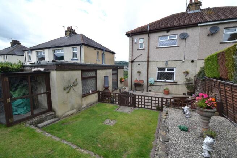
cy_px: 79
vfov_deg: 77.4
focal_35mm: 15
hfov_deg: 100.4
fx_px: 99
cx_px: 118
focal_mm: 10
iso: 100
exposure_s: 1/160
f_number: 6.3
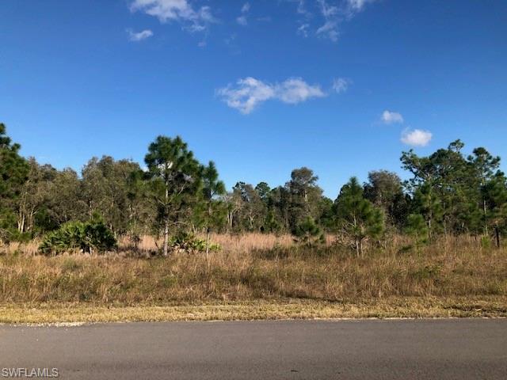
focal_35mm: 28
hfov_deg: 63.4
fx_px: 410
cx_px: 254
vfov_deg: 49.7
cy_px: 190
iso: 20
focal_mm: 3.99
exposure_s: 1/2088
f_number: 1.8
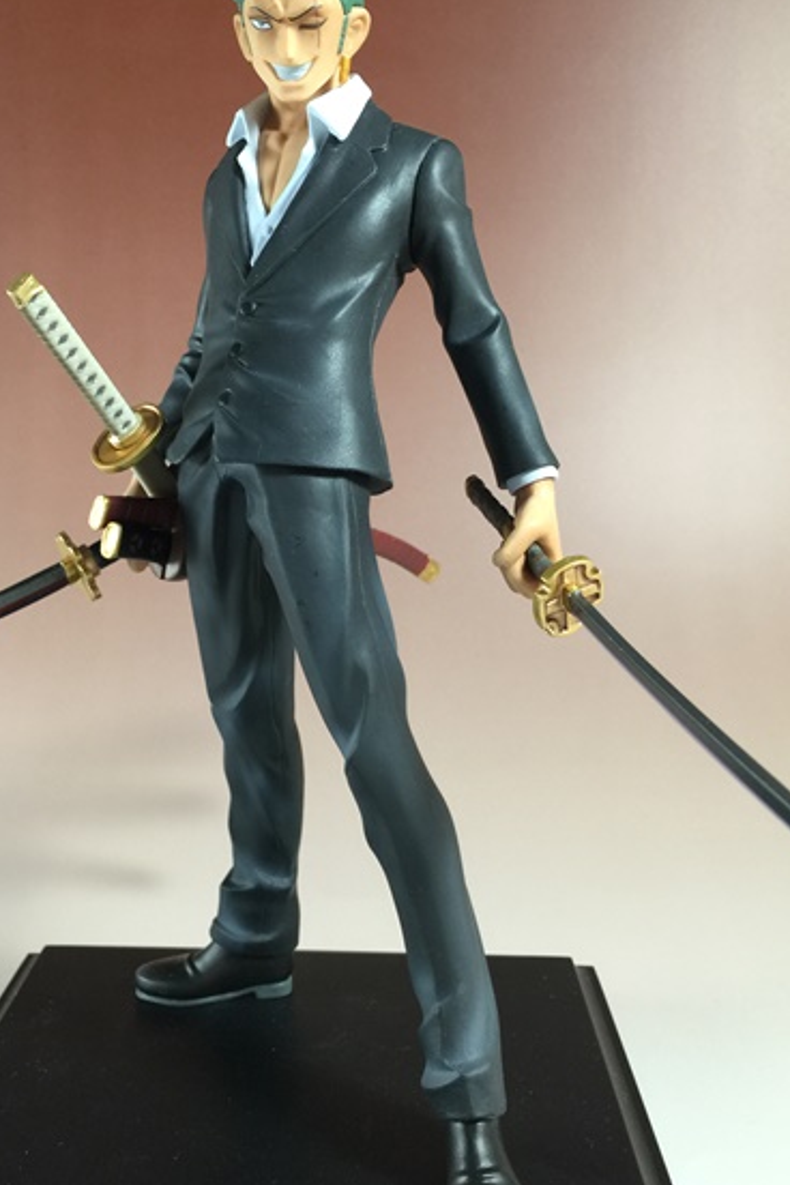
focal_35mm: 35
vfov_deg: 54.4
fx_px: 1152
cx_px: 292
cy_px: 582
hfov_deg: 37.6
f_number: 2.2
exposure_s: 1/33
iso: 64
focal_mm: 4.15
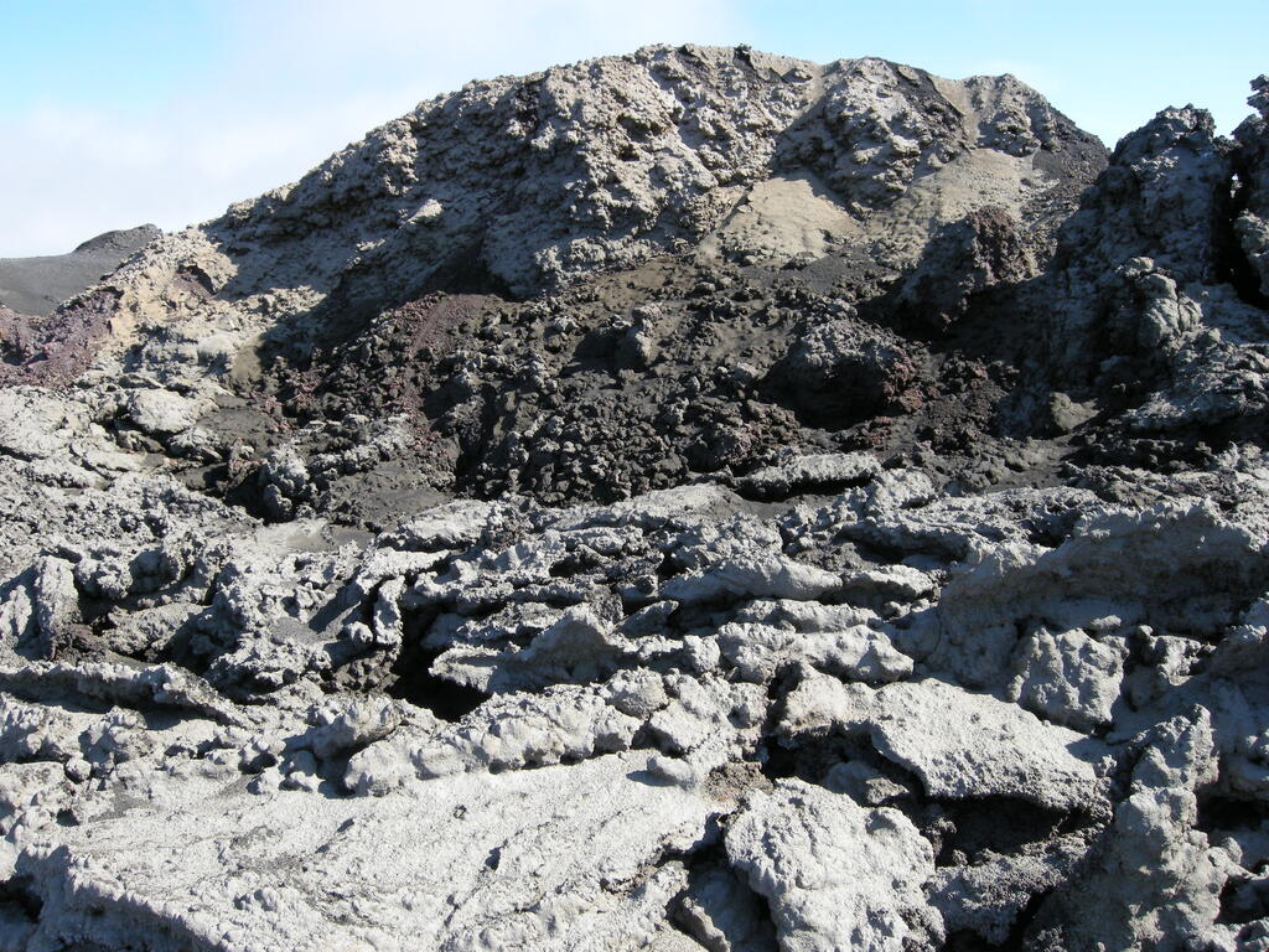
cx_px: 634
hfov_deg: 52.6
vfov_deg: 40.7
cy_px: 476
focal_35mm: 35
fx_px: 1283
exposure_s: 1/237
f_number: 4.8
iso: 100
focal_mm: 7.5
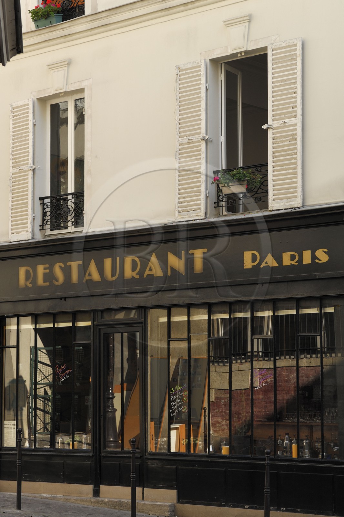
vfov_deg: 26.0
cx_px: 172
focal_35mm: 78
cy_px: 258
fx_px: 1118
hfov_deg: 17.5
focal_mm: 52
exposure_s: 1/100
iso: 100
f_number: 6.3
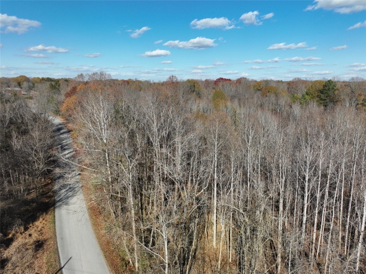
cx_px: 183
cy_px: 137
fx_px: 254
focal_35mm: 24
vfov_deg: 56.8
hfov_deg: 71.6
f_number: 2.8
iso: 110
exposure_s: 1/240
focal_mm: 12.29
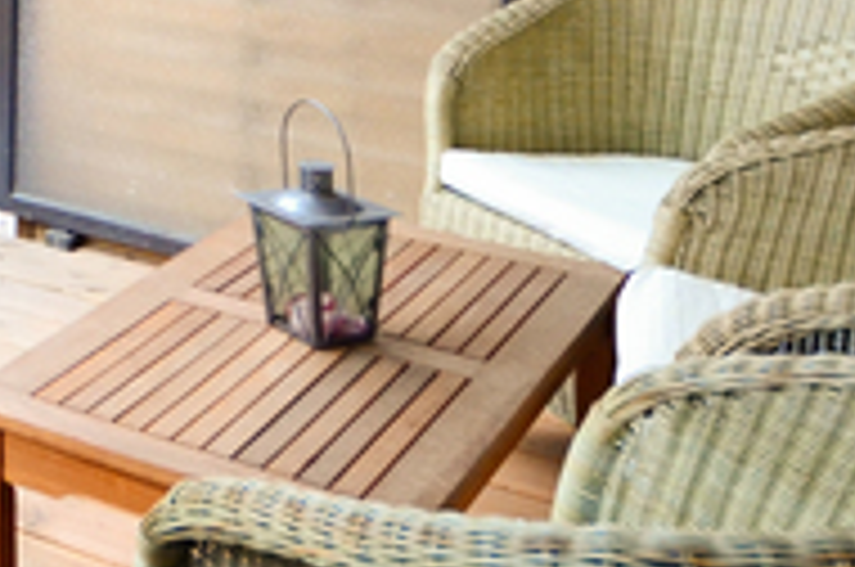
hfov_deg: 22.7
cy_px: -416
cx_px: -477
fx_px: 1660
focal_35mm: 70
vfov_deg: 16.6
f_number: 3.5
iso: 560
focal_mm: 10
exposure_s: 1/50
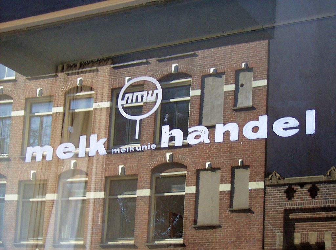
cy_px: 125
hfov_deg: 27.8
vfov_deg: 20.9
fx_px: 678
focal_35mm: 70
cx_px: 168
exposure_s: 1/124
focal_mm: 11.6
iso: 100
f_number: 3.7
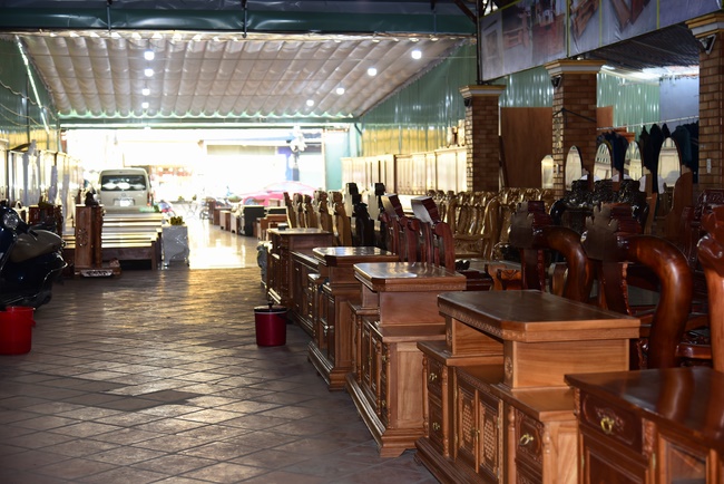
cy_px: 242
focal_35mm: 58
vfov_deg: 23.4
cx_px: 362
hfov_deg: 34.5
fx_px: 1167
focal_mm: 58
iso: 320
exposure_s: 1/60
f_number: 4
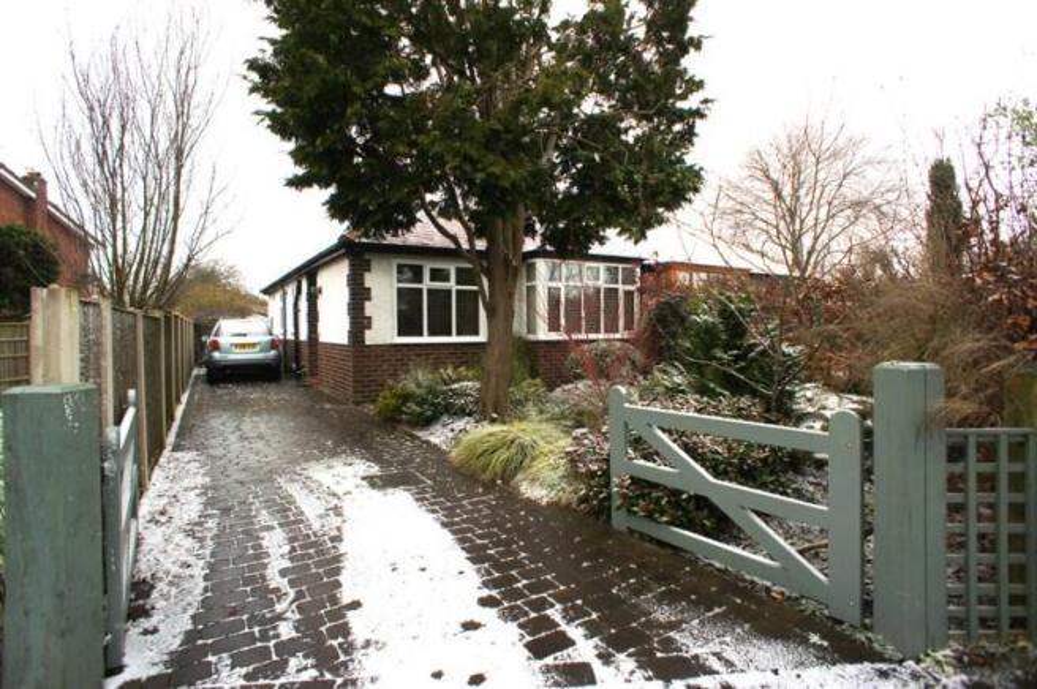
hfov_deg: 73.8
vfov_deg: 53.0
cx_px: 518
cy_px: 344
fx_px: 691
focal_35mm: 24
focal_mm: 16
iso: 200
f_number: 4.5
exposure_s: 1/100
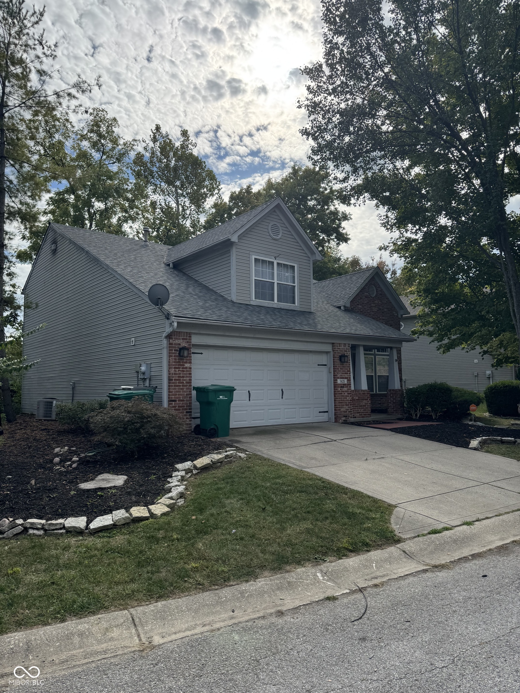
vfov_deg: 71.6
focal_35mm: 24
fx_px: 481
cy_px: 346
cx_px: 260
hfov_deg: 56.8
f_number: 1.78
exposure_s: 1/3802
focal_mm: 6.76
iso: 80
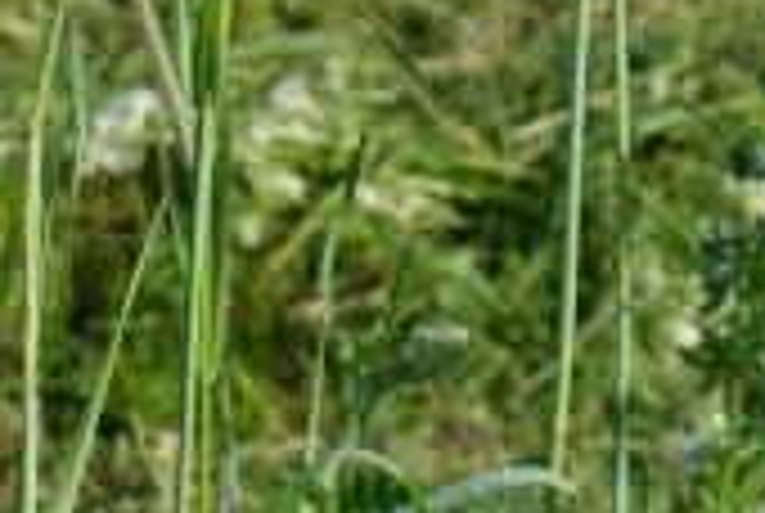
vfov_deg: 2.8
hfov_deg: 4.2
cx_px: -954
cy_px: 1267
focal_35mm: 487
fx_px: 10367
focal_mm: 55
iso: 160
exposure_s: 1/300
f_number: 8
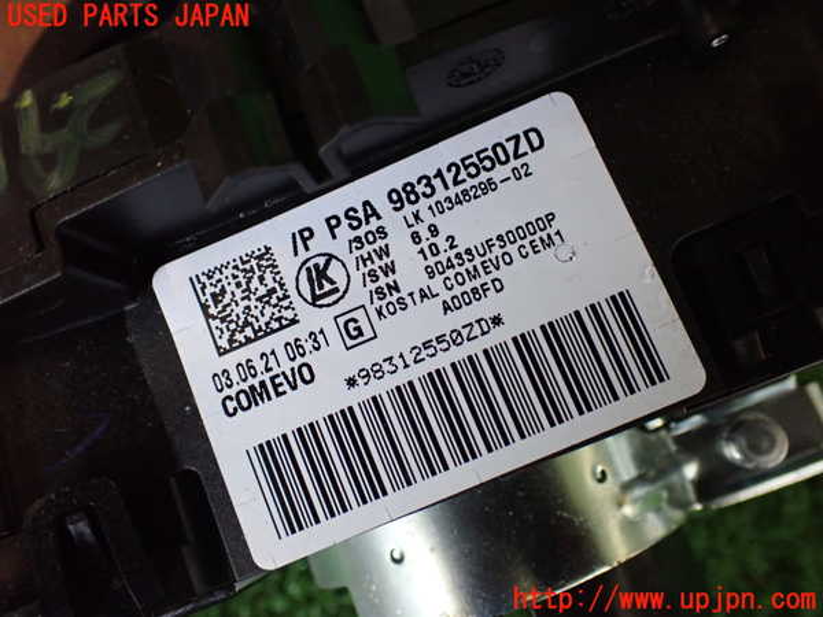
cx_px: 412
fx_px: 713
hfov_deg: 60.0
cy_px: 308
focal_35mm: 30
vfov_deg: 46.8
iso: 800
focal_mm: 5.4
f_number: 2.3
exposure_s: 1/125
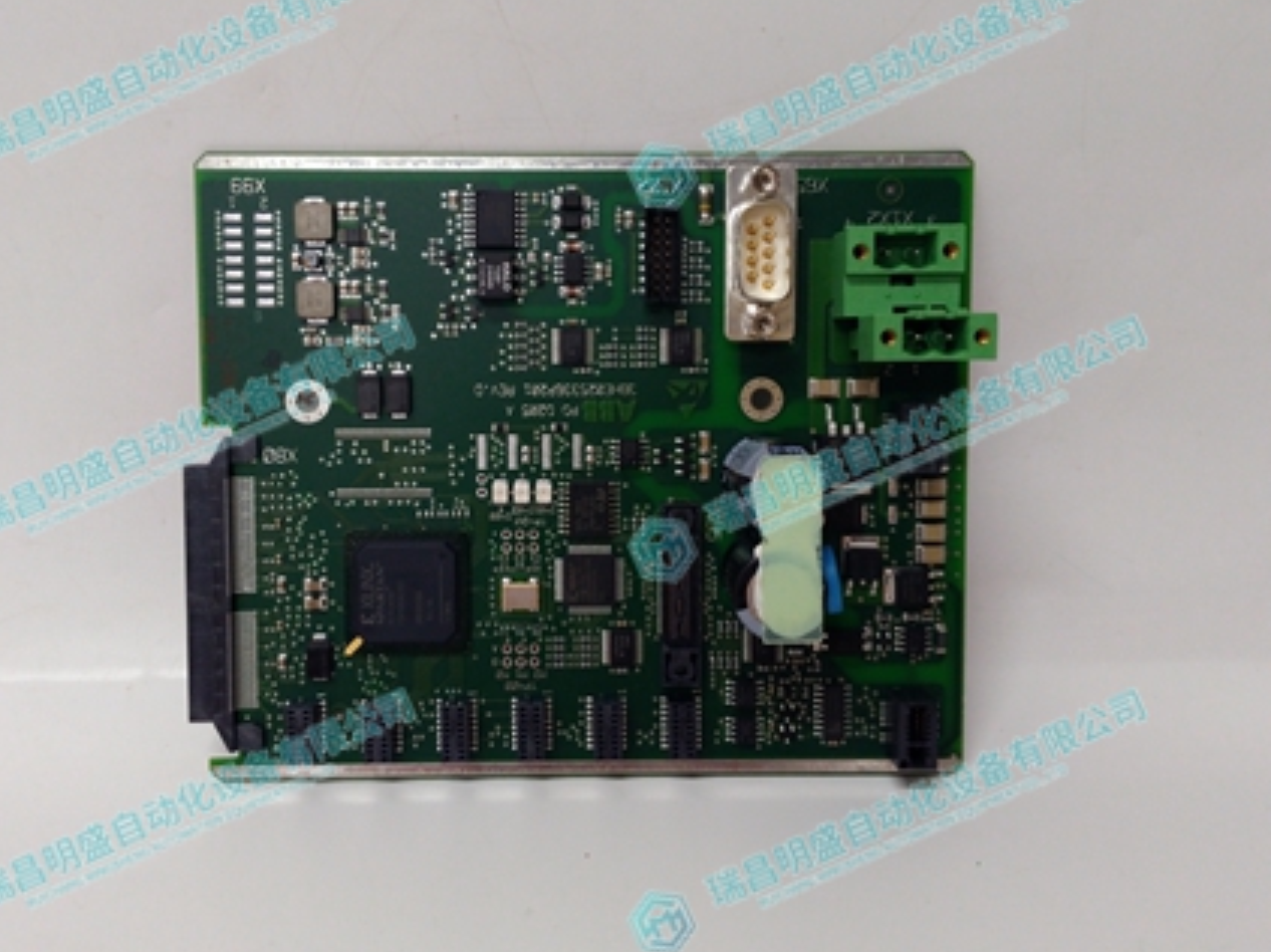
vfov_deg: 44.1
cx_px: 593
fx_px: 1174
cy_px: 444
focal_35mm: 32
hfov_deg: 56.8
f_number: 2
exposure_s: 1/30
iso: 174
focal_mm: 3.79
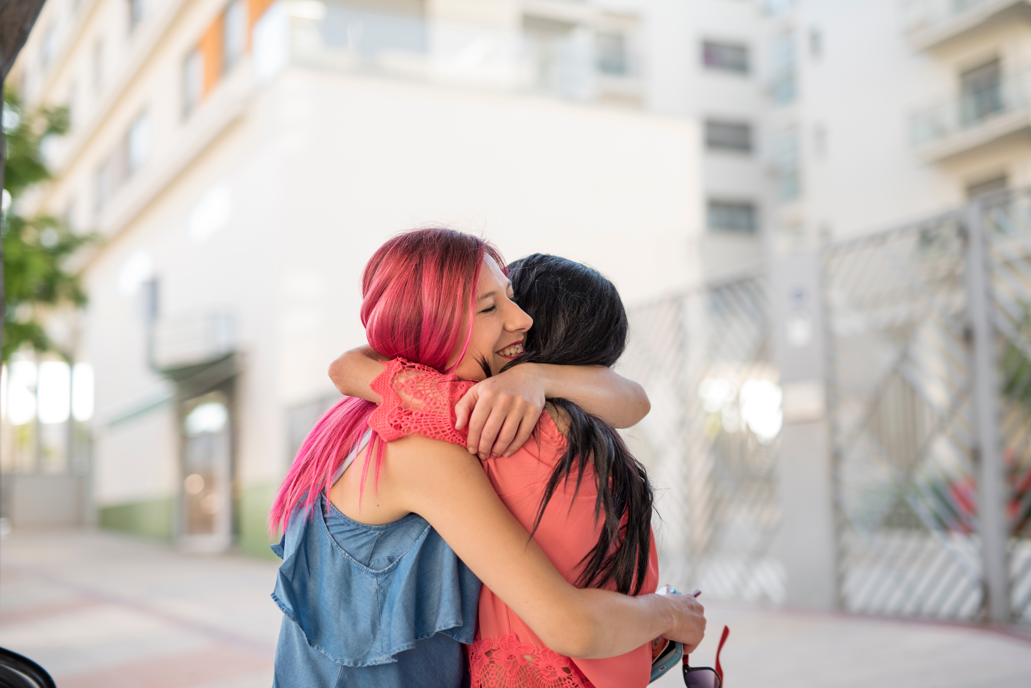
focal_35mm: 50
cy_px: 344
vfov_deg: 27.0
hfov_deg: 39.6
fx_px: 1432
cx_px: 516
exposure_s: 1/500
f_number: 1.8
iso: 110
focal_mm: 50
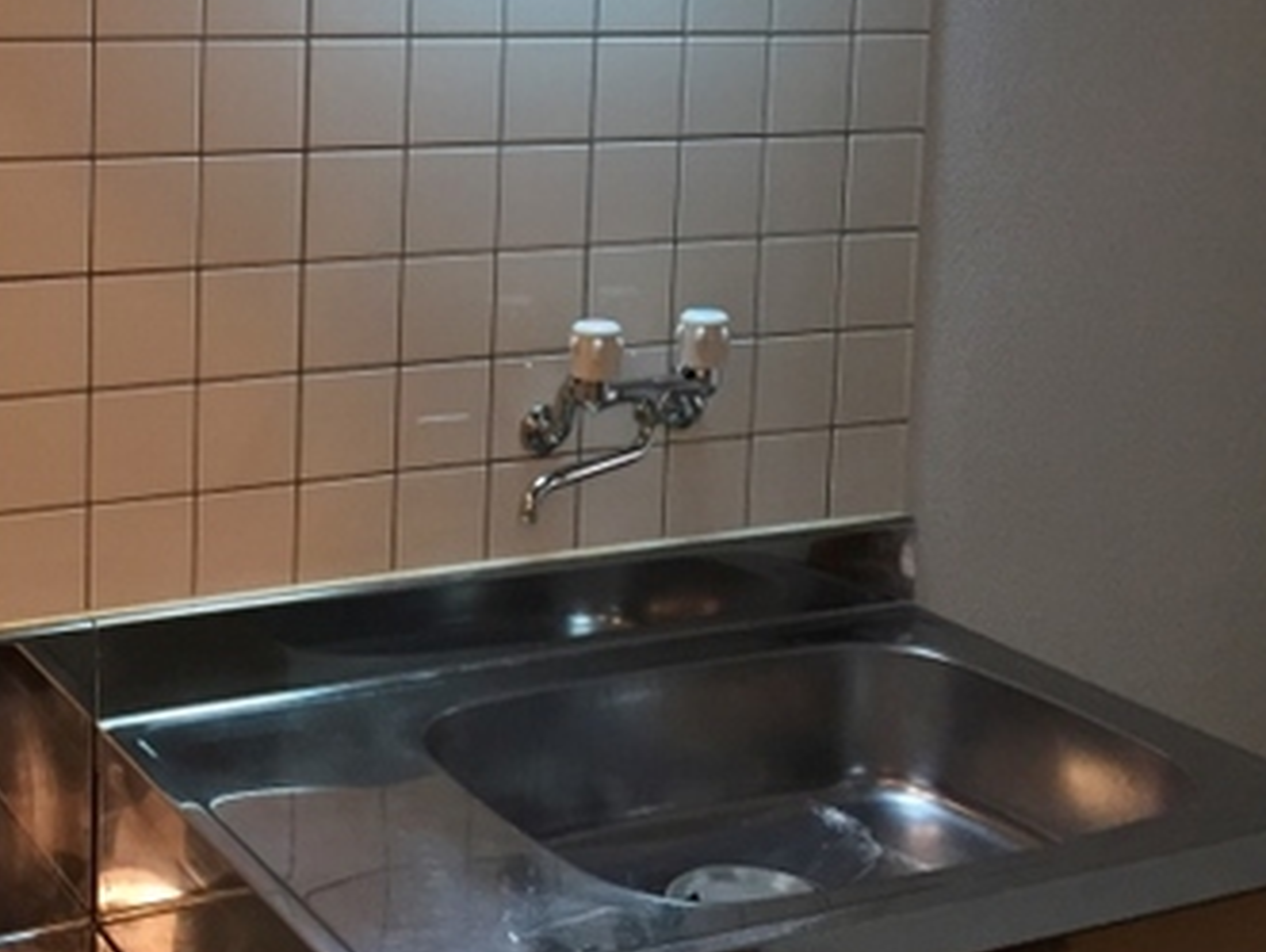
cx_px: 218
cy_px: 168
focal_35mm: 56
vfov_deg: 25.6
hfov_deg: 33.1
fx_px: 2050
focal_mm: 4.15
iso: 64
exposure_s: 1/33
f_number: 2.2
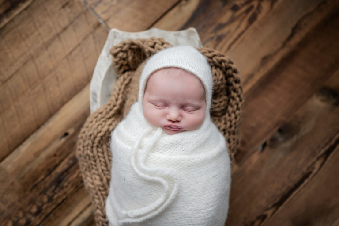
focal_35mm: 24
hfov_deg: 73.8
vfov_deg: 53.1
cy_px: 113
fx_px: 226
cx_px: 170
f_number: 1.8
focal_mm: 24
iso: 200
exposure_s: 1/200
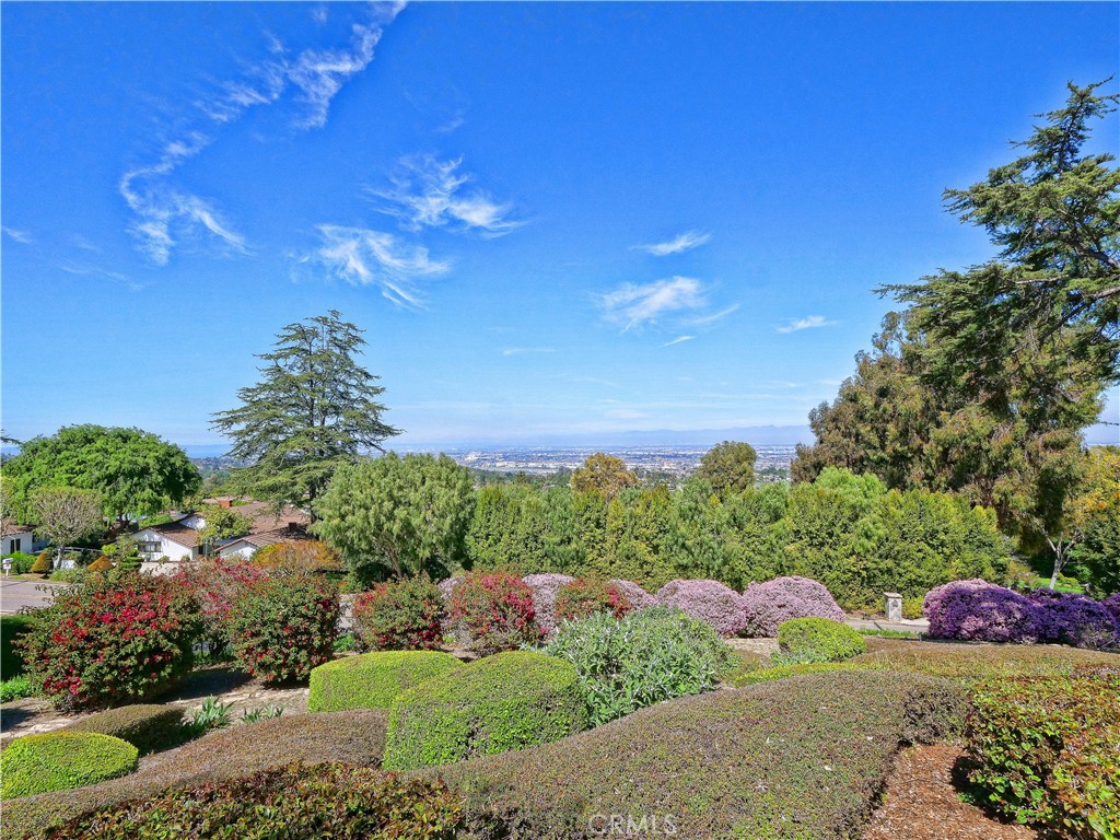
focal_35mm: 16
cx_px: 560
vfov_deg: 78.1
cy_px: 420
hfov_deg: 94.5
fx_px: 518
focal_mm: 8
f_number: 14
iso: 320
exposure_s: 1/200
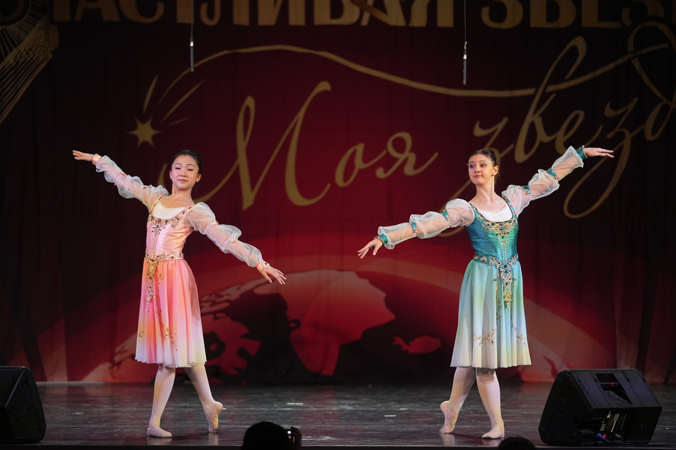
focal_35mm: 121
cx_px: 338
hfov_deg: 16.9
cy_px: 225
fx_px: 2272
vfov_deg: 11.3
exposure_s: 1/400
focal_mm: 121
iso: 2000
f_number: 2.8
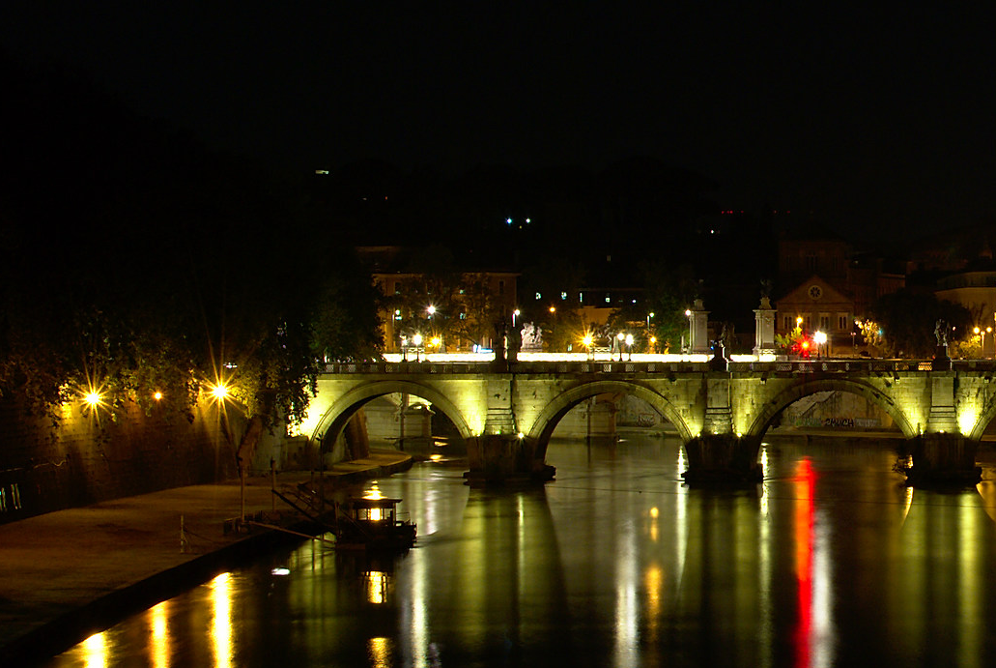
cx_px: 953
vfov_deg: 11.3
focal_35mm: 122
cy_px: 359
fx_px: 3385
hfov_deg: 16.5
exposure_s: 13
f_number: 11
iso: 100
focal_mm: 35
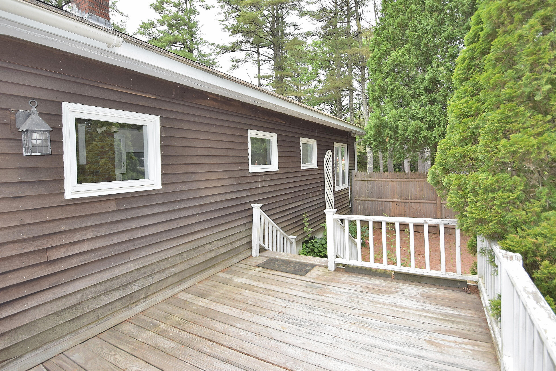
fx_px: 278
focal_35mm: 18
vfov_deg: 67.0
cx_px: 272
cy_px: 157
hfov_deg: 90.0
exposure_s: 1/125
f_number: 5.6
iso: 320
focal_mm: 10
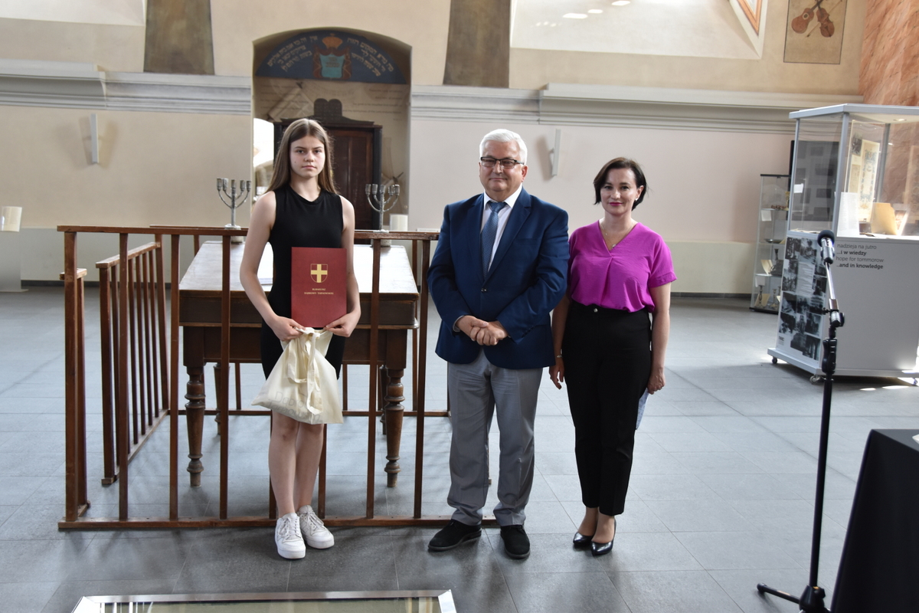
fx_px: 919
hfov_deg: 53.1
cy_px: 306
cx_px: 460
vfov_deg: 36.9
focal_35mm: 36
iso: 500
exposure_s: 1/40
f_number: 3.8
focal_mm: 24
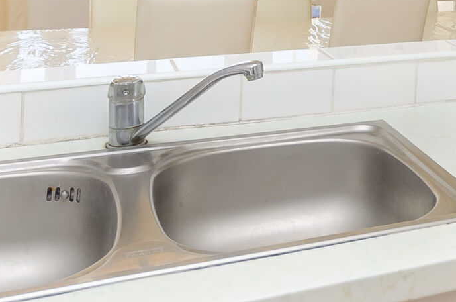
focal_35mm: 61
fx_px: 771
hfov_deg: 29.5
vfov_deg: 20.0
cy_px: -111
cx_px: 509
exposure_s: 1/100
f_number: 9
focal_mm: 10
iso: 100
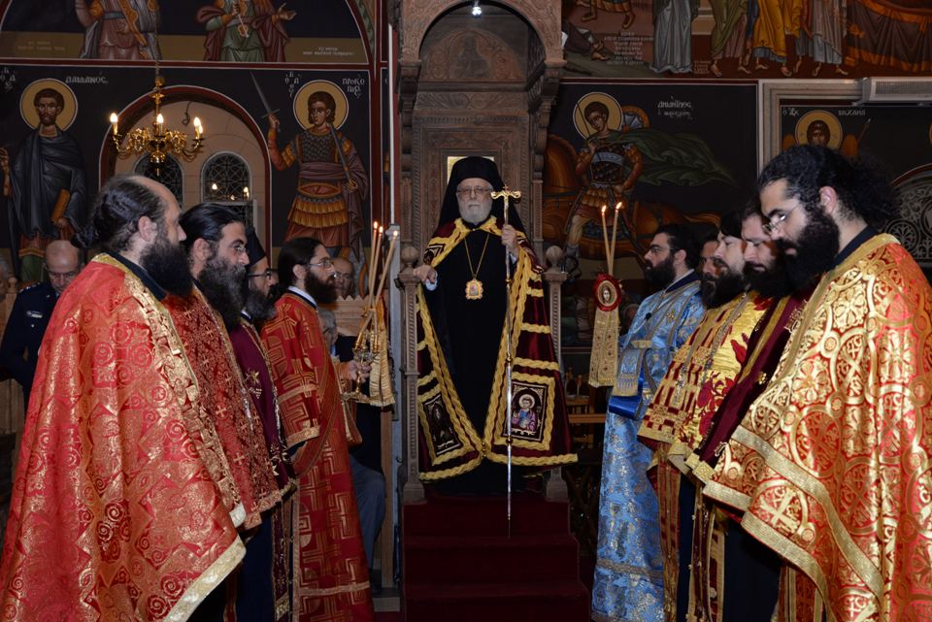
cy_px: 311
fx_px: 1191
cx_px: 466
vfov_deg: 29.3
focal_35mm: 46
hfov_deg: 42.7
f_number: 7.1
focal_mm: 46
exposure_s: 1/80
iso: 1600
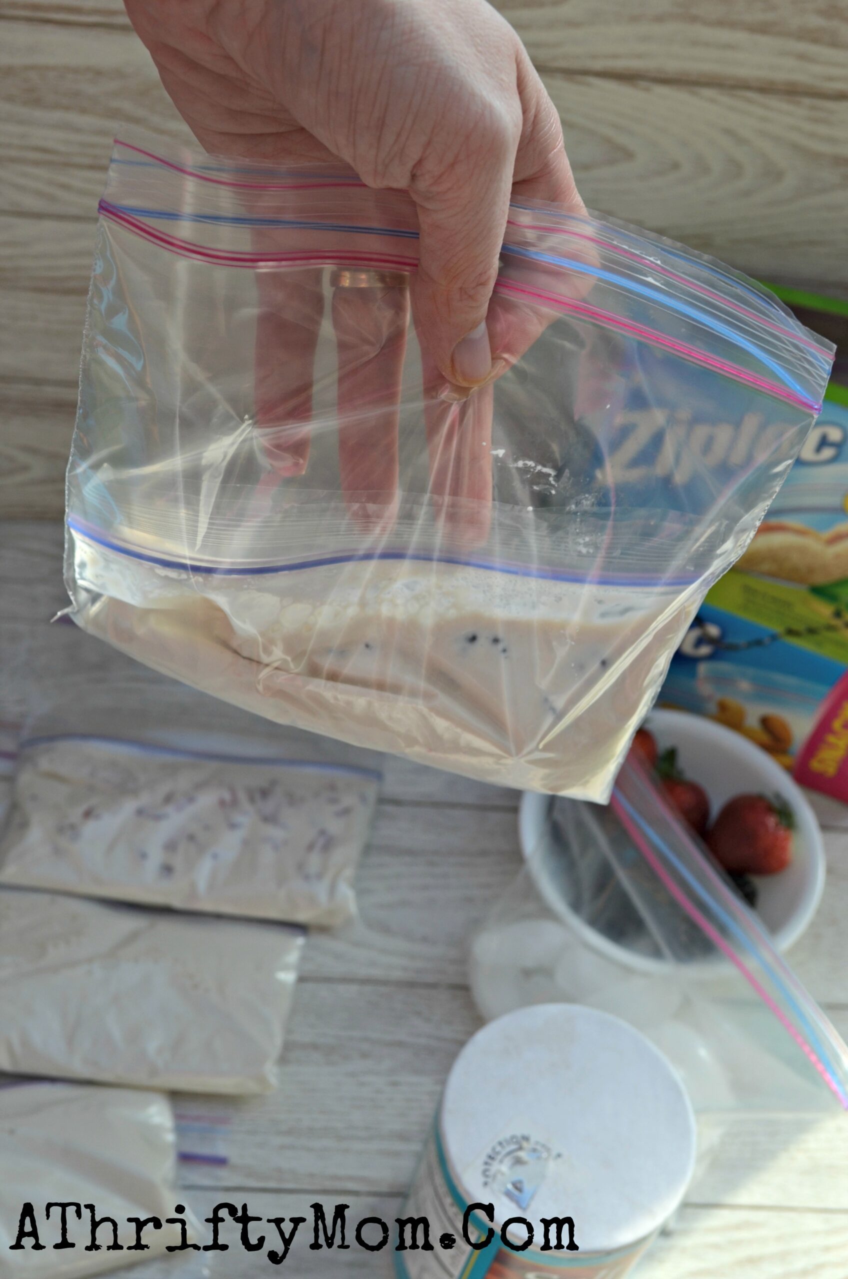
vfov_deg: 41.2
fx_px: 1703
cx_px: 424
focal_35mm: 48
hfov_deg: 28.0
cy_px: 640
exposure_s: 1/250
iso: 200
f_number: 8
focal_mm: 32
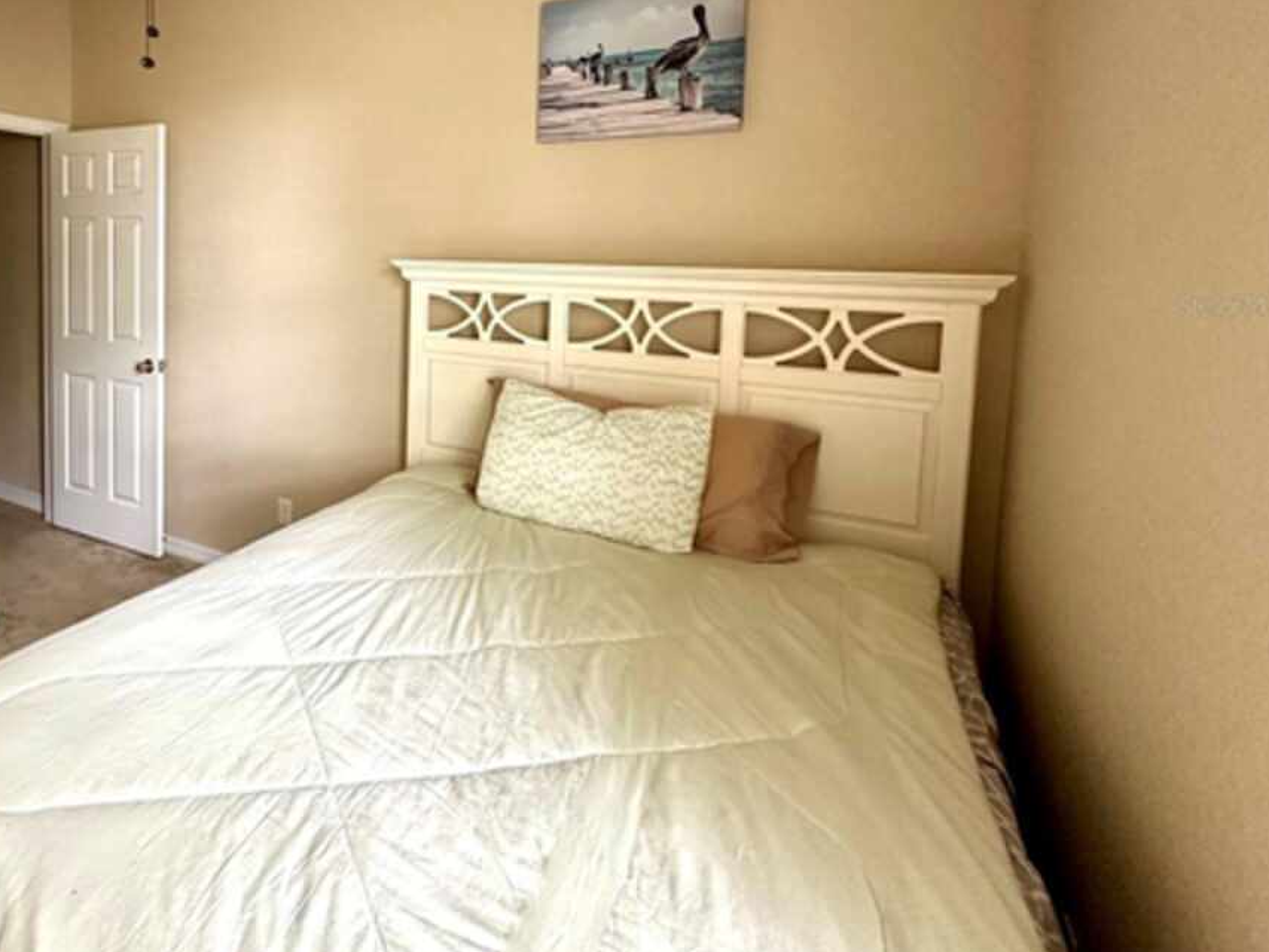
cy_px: 305
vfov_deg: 61.7
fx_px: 770
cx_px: 339
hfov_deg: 74.1
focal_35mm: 21
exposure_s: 1/72
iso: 320
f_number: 2.2
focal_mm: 2.22
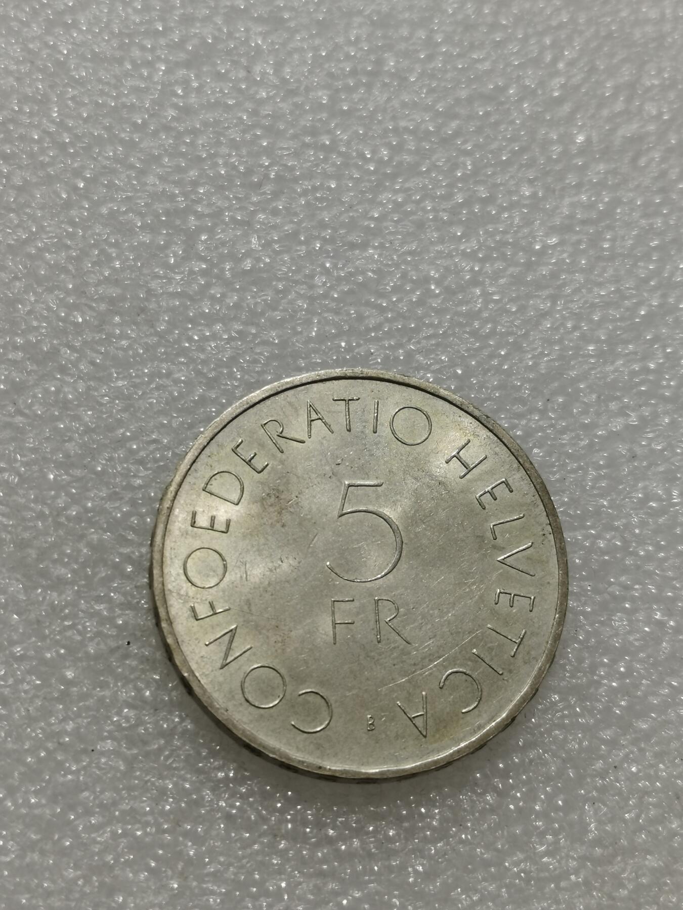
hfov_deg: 24.4
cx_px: 342
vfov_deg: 32.2
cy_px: 455
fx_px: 1578
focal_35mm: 60
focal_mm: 5.58
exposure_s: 1/118
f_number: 1.8
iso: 50
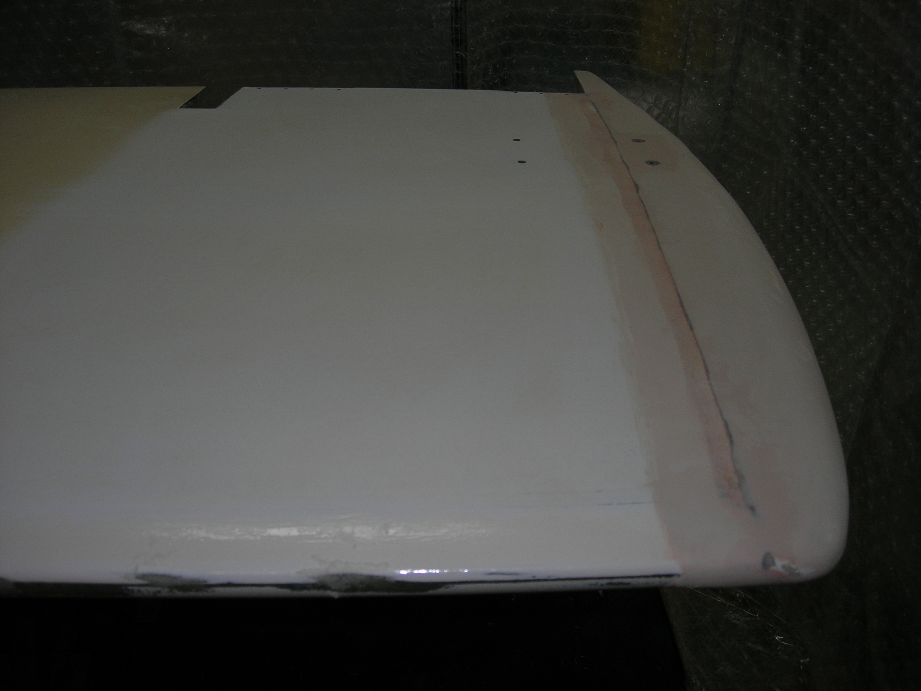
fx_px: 1011
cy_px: 346
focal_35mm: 38
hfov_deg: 49.0
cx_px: 460
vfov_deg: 37.7
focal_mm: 7.8
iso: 64
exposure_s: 1/60.1
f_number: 2.8
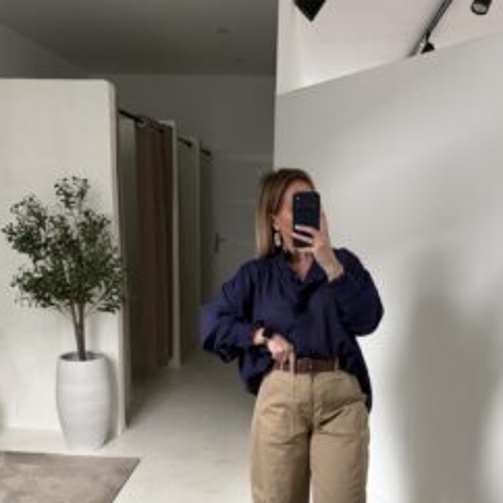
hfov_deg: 47.2
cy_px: 349
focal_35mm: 35
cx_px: 266
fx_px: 575
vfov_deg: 46.2
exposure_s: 1/58
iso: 250
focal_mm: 6.76
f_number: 1.78
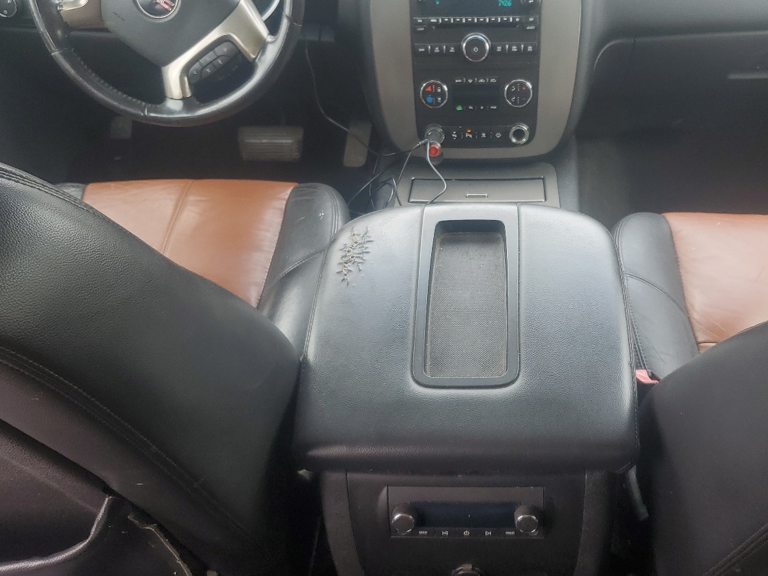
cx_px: 458
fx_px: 821
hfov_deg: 49.8
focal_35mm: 37
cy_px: 230
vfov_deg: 38.5
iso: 50
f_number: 1.5
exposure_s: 1/139
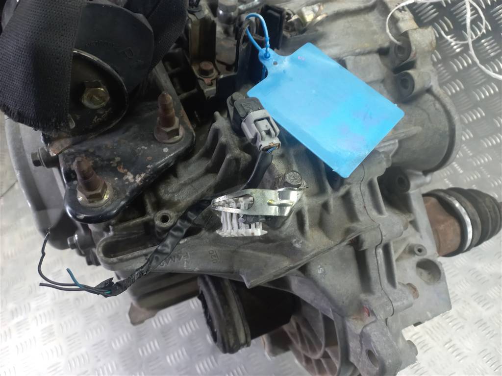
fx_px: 363
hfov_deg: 69.4
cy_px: 188
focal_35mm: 25
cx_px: 251
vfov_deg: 54.9
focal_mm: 4.6
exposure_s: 1/50
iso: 100
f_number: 1.8
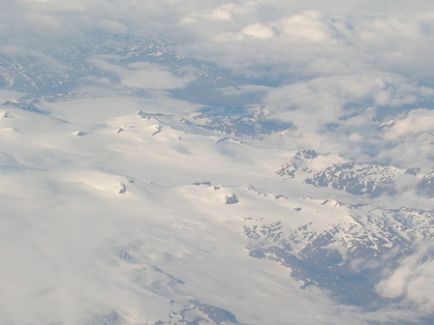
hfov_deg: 12.0
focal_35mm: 164
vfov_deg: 9.0
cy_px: 239
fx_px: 2056
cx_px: 188
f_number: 8.2
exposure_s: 1/173
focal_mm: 16.2
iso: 50
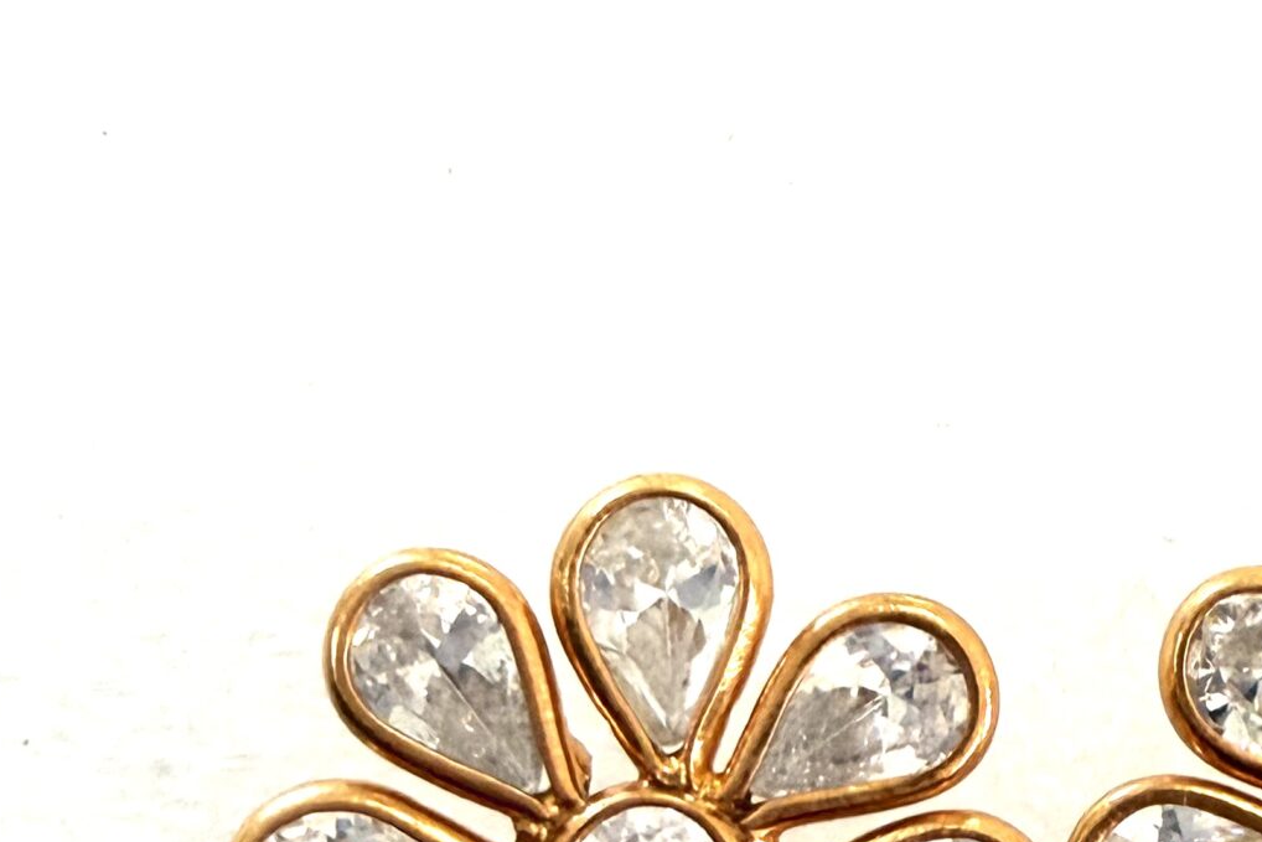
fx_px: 2384
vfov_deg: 18.5
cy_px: 1115
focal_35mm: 68
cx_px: 1052
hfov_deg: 28.8
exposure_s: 1/50
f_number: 2.2
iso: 200
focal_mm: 2.22
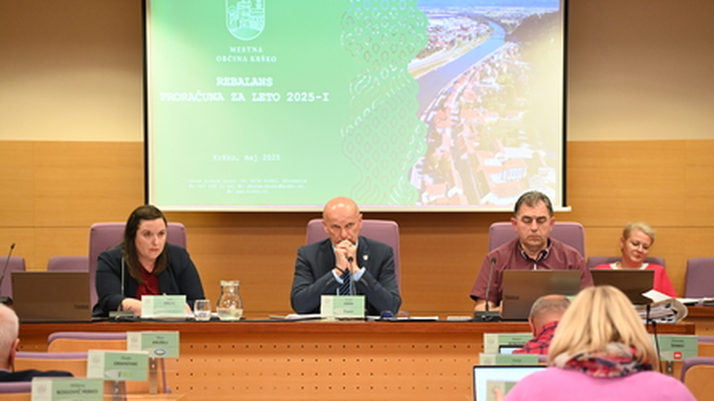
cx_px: 359
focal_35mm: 127
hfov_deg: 16.9
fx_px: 2404
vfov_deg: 9.5
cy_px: 221
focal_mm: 120
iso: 2500
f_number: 4
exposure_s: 1/125
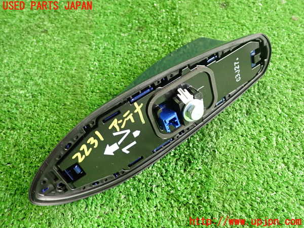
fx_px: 263
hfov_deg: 60.0
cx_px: 152
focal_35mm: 30
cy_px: 114
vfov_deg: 46.8
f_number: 2.3
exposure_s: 1/30
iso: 400
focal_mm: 5.4
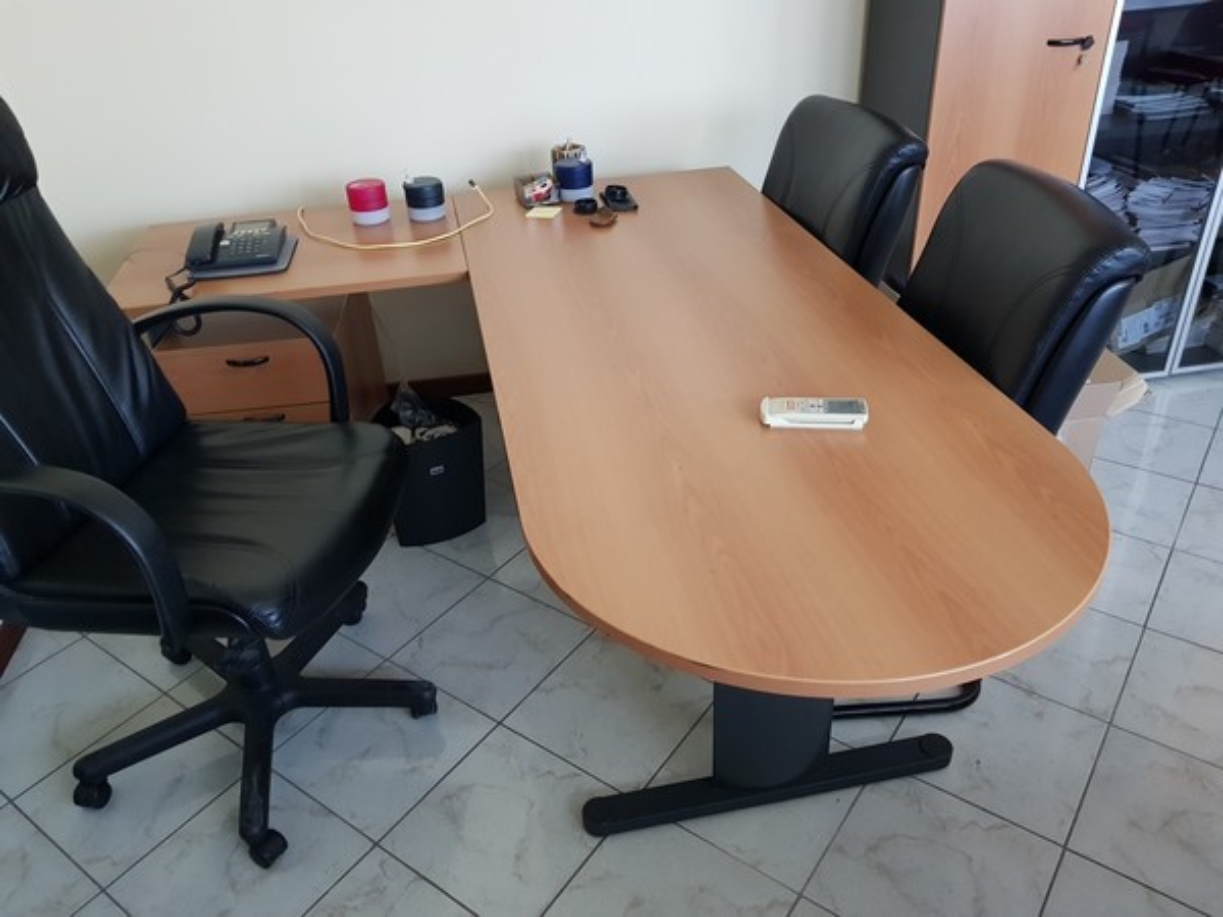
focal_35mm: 26
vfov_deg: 53.1
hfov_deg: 67.3
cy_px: 458
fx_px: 919
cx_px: 612
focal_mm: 4.2
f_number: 1.7
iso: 200
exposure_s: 1/11
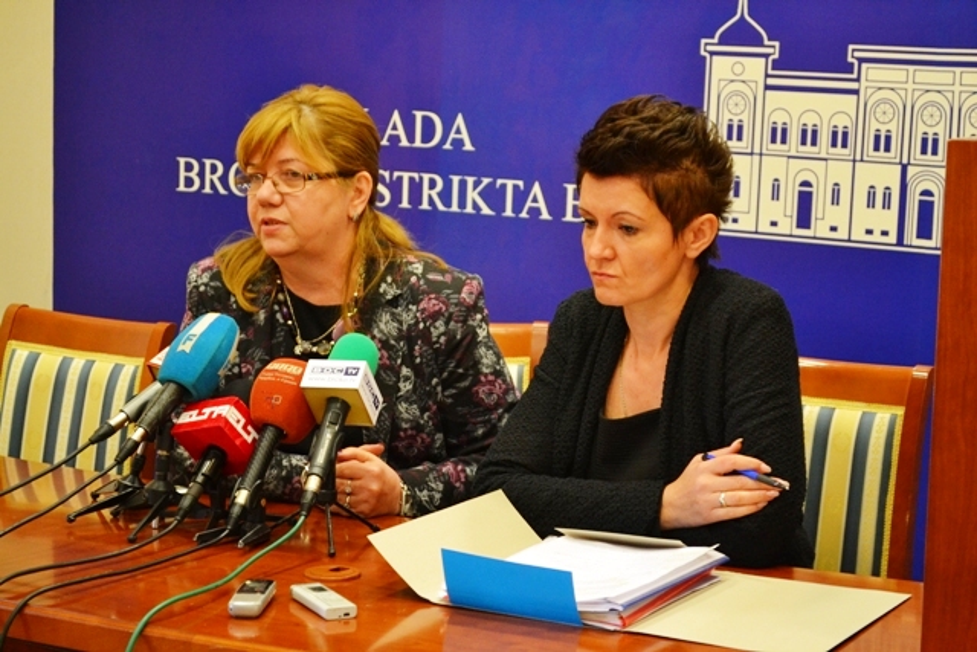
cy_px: 326
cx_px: 488
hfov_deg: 24.6
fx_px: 2239
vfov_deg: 16.6
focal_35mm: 82
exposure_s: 1/60
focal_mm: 55
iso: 1600
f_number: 5.6
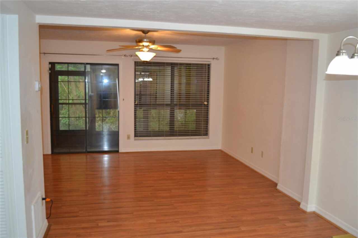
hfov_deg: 57.2
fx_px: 328
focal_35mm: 33
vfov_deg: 39.9
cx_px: 179
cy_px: 119
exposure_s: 1/60
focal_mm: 22
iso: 720
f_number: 3.8
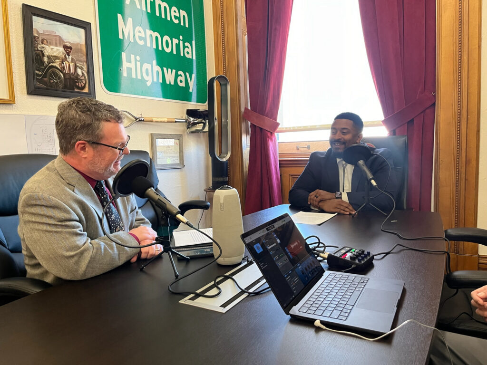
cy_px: 182
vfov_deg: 53.1
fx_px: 366
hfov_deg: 67.3
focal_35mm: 26
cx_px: 244
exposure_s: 1/60
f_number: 1.6
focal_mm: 5.1
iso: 400
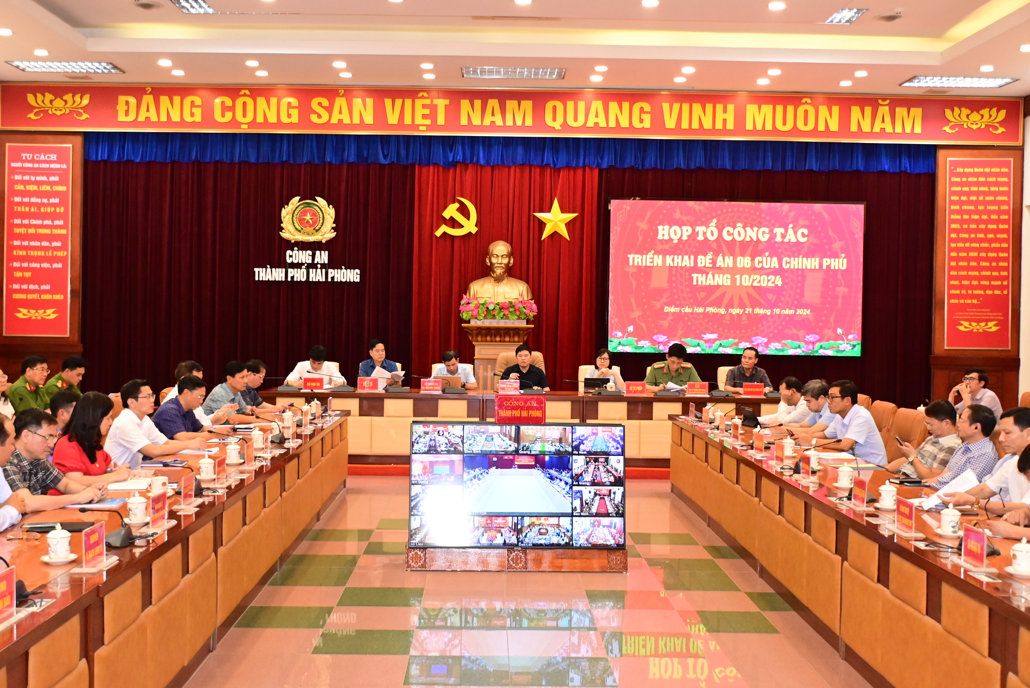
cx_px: 515
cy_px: 344
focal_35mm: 40
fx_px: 1145
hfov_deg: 48.4
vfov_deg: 33.5
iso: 3200
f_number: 4
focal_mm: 27
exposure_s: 1/200
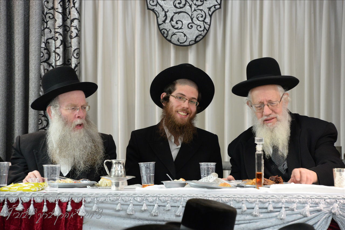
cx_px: 172
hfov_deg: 11.4
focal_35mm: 180
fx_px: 1725
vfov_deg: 7.6
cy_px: 115
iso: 2500
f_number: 6.3
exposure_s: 1/80
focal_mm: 180
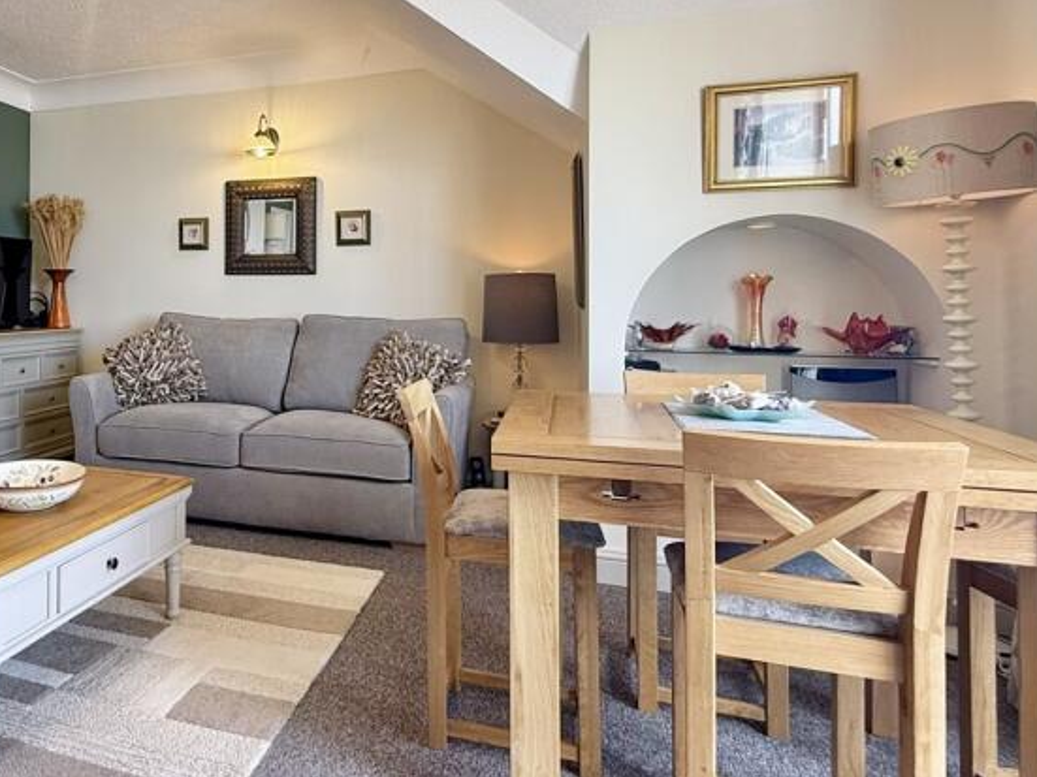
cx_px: 220
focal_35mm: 26
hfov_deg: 62.2
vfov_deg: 52.5
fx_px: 779
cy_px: 296
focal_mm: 2.22
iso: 100
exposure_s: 1/99
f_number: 2.2
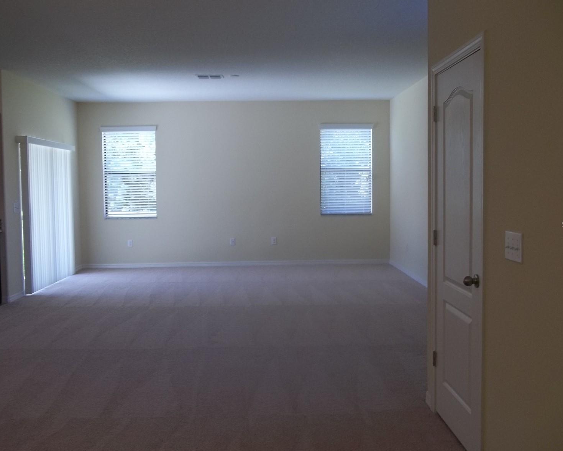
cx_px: 291
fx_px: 567
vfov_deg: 43.4
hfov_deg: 52.8
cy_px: 224
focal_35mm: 34
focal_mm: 5.7
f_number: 2.9
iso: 64
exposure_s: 1/40
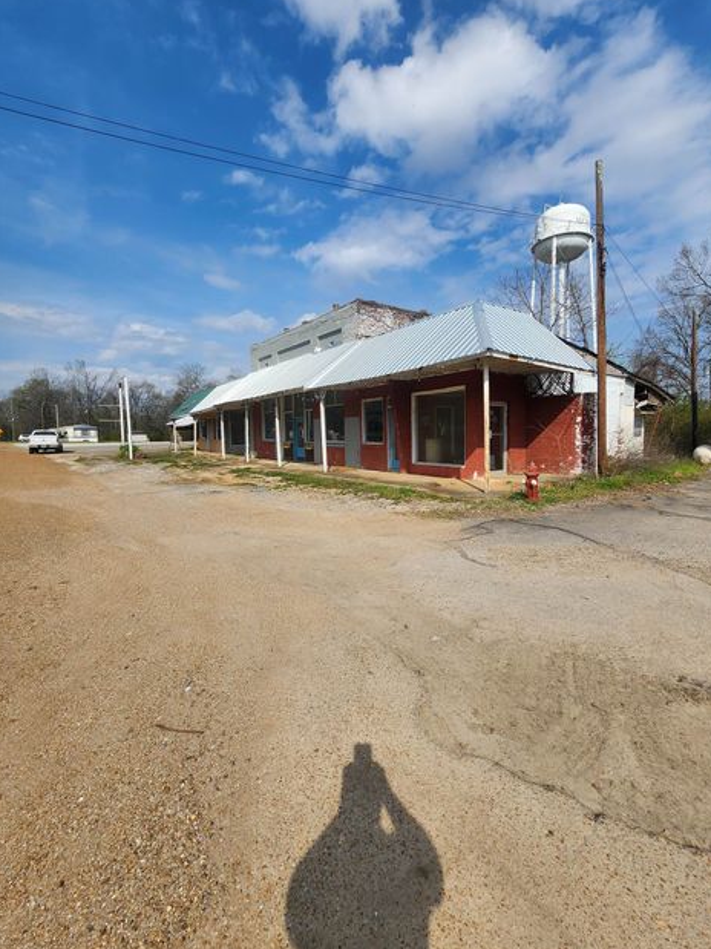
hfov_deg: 85.5
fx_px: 384
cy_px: 468
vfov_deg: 102.1
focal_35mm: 14
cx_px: 378
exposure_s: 1/2391
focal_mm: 2.2
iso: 50
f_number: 2.2
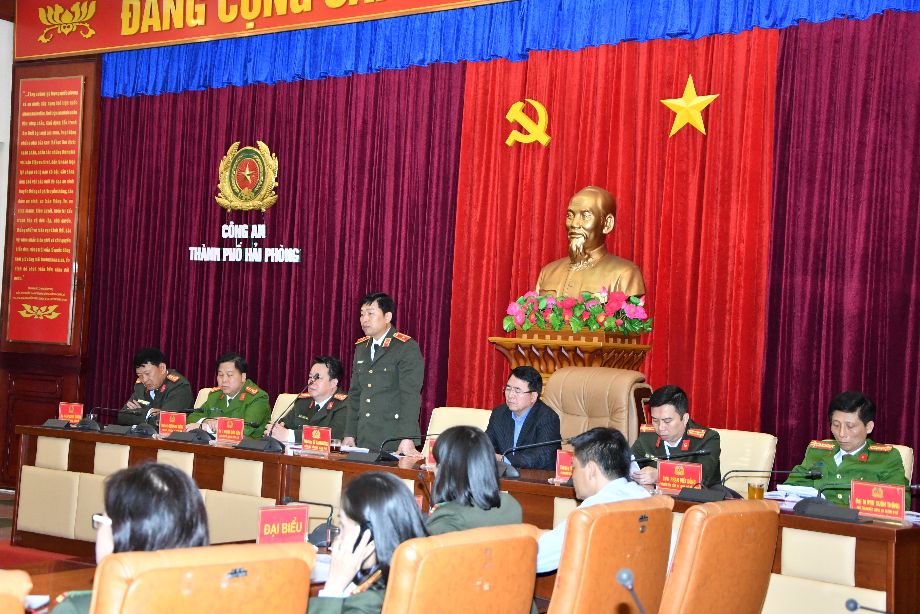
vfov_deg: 23.8
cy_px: 307
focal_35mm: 57
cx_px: 460
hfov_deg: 35.1
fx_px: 1457
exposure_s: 1/200
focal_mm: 38
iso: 1600
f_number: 4.5
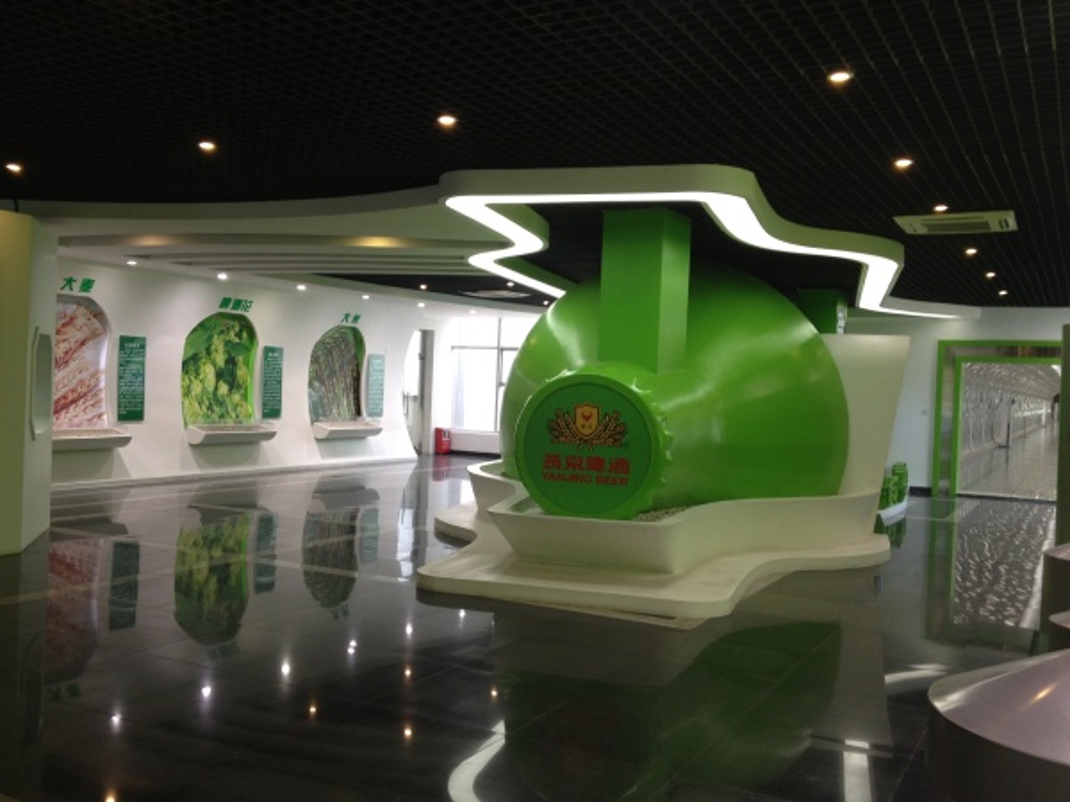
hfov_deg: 52.6
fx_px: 1082
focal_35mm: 35
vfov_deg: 40.7
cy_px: 401
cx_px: 535
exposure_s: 1/24
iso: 64
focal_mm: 4.28
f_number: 2.4
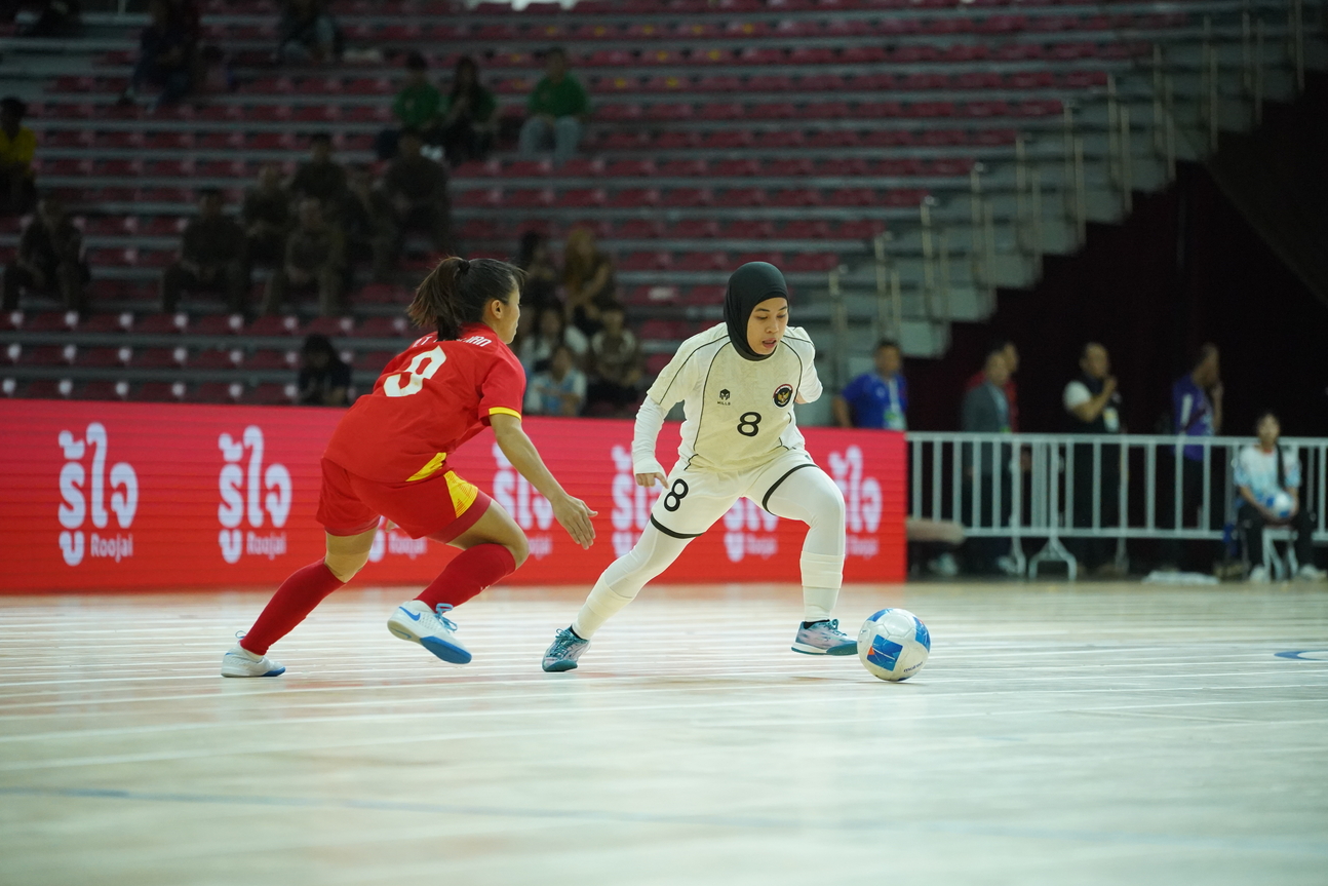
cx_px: 665
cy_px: 444
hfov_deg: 10.2
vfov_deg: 6.8
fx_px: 7415
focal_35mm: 201
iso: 8000
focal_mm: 200
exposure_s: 1/1000
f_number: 4
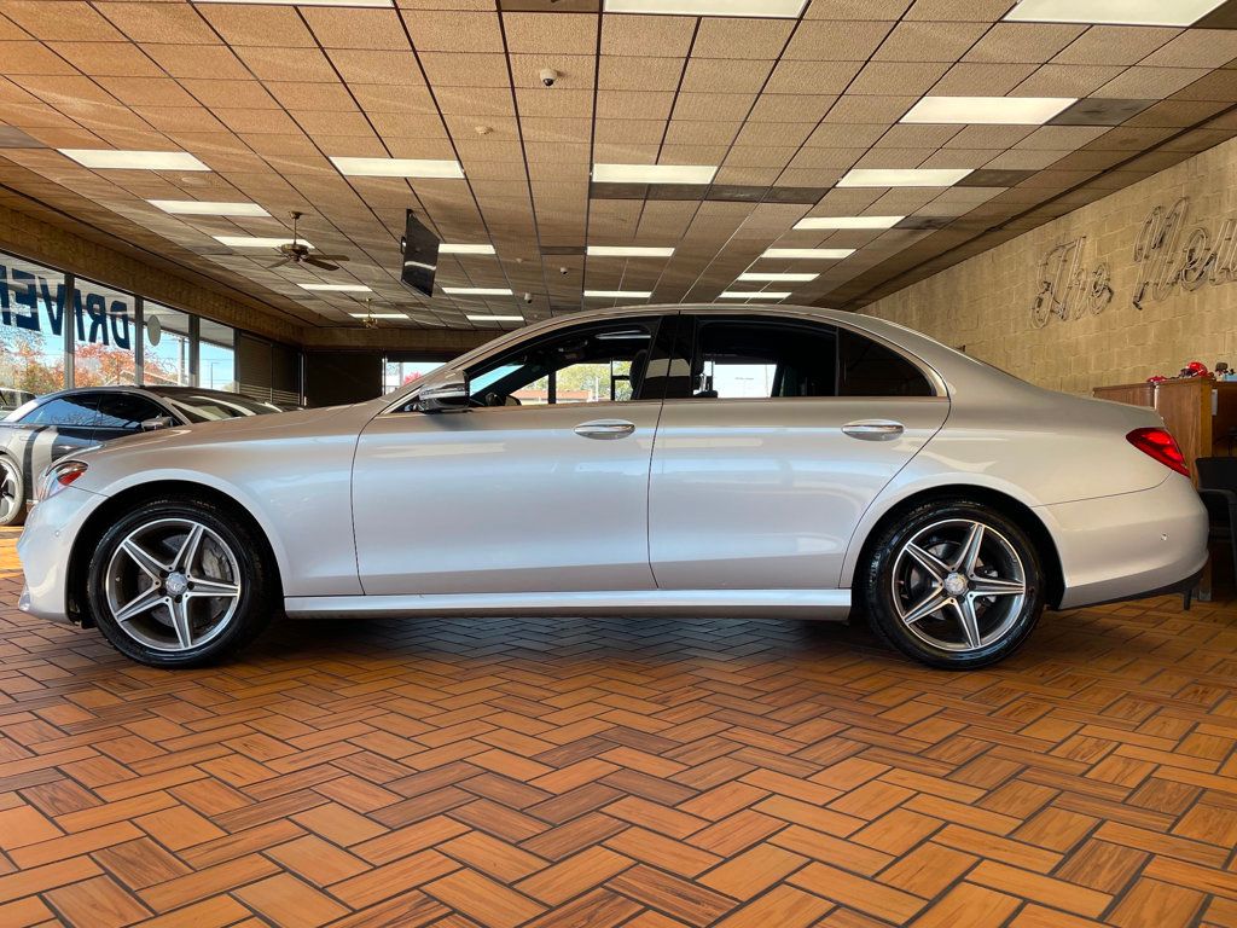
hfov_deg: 67.3
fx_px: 929
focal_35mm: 26
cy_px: 464
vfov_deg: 53.1
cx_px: 618
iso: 32
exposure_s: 1/284
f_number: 1.6
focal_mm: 4.2
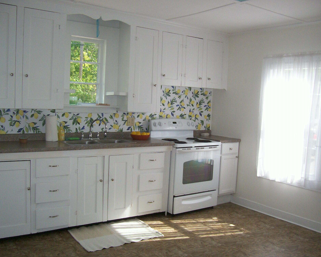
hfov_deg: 50.3
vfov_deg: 41.1
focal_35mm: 36
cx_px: 164
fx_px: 342
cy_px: 131
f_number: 2.7
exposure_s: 1/339
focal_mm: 5.6
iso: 140
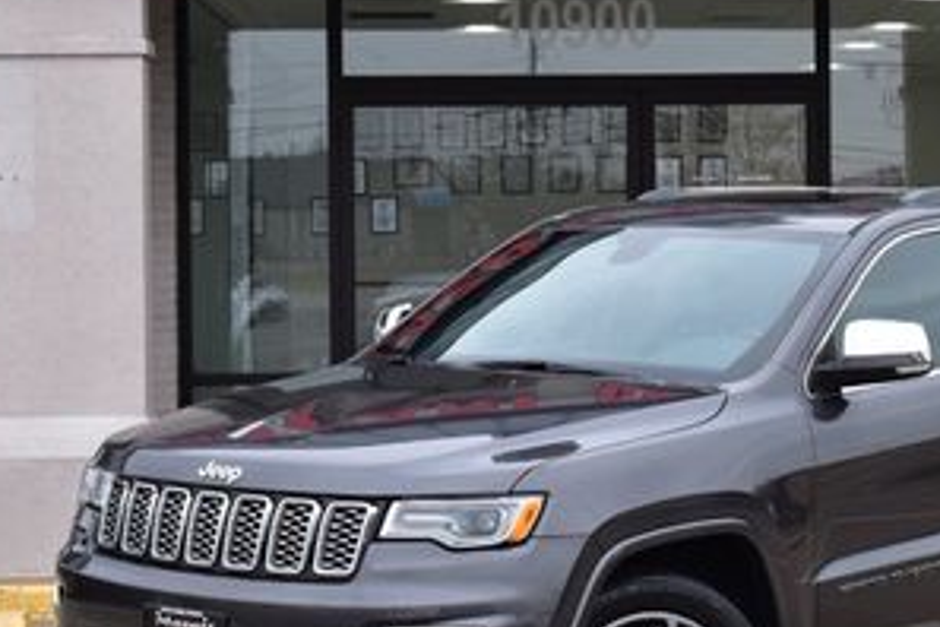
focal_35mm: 110
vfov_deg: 12.5
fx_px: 2872
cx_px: 668
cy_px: 272
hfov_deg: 18.5
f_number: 9
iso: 400
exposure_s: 1/125
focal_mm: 34
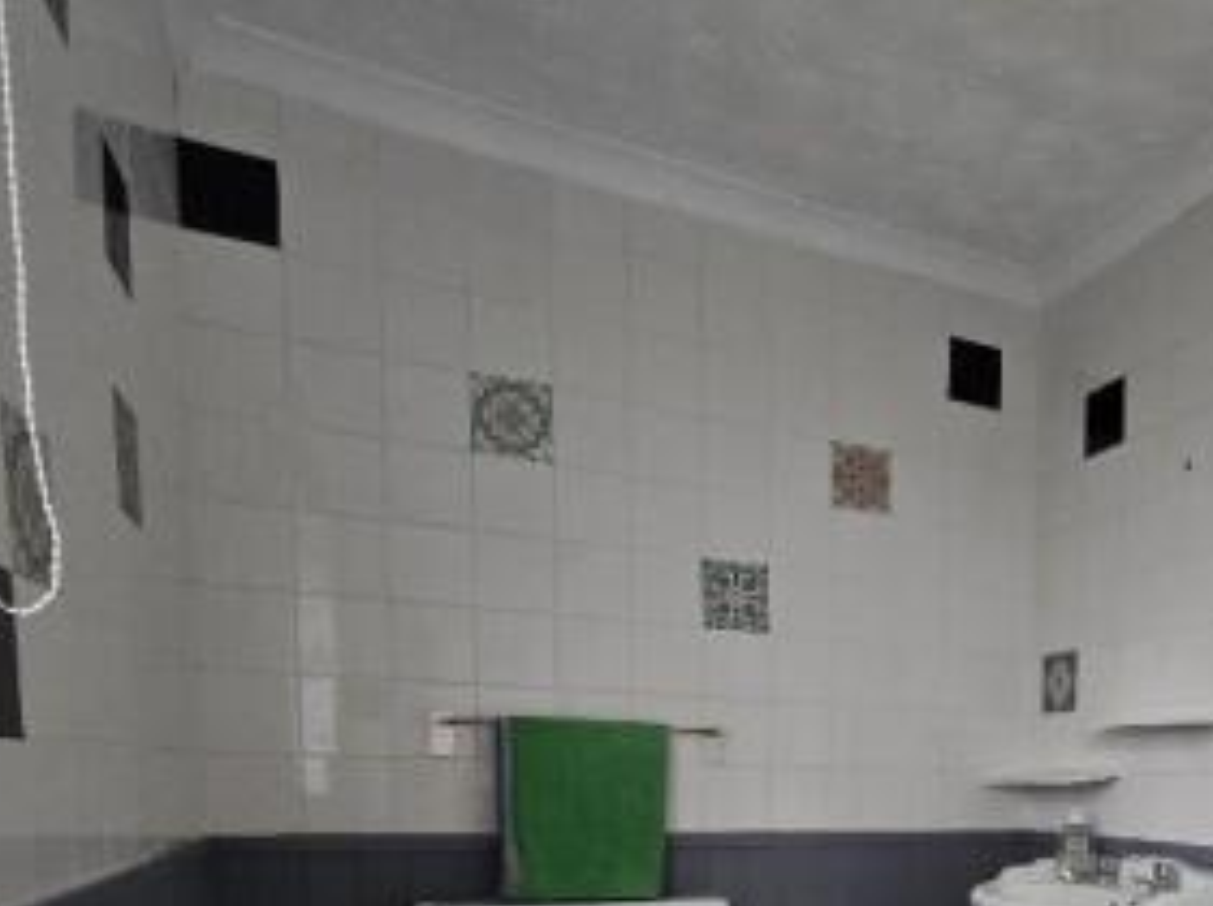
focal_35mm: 27
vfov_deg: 45.1
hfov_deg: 59.8
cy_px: 861
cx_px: 982
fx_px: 945
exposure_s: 1/50
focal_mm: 2.2
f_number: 2.2
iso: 200
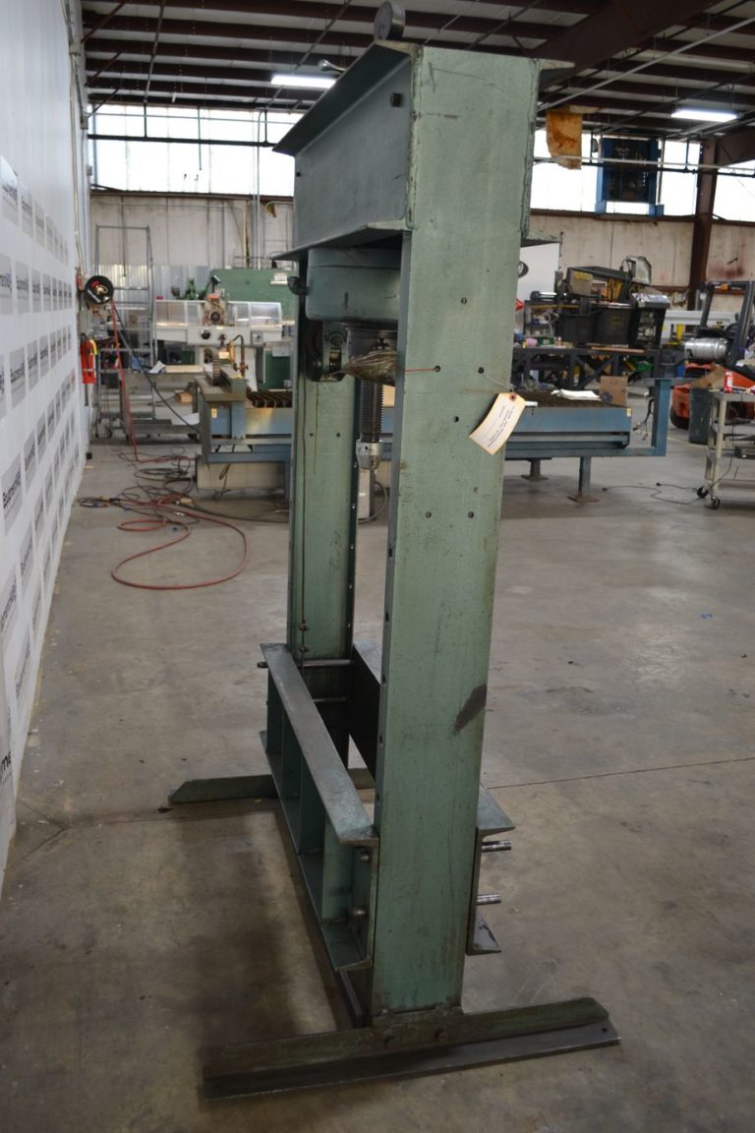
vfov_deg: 61.9
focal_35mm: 30
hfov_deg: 43.6
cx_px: 378
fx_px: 944
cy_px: 566
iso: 400
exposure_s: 1/50
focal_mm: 20
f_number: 3.8
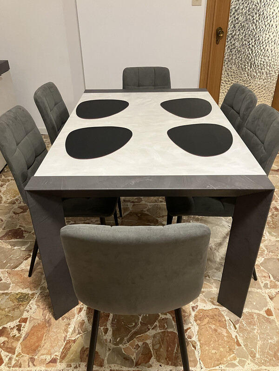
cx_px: 140
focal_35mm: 28
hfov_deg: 49.7
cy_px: 186
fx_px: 301
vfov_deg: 63.4
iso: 250
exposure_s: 1/60
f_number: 1.8
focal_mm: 3.99
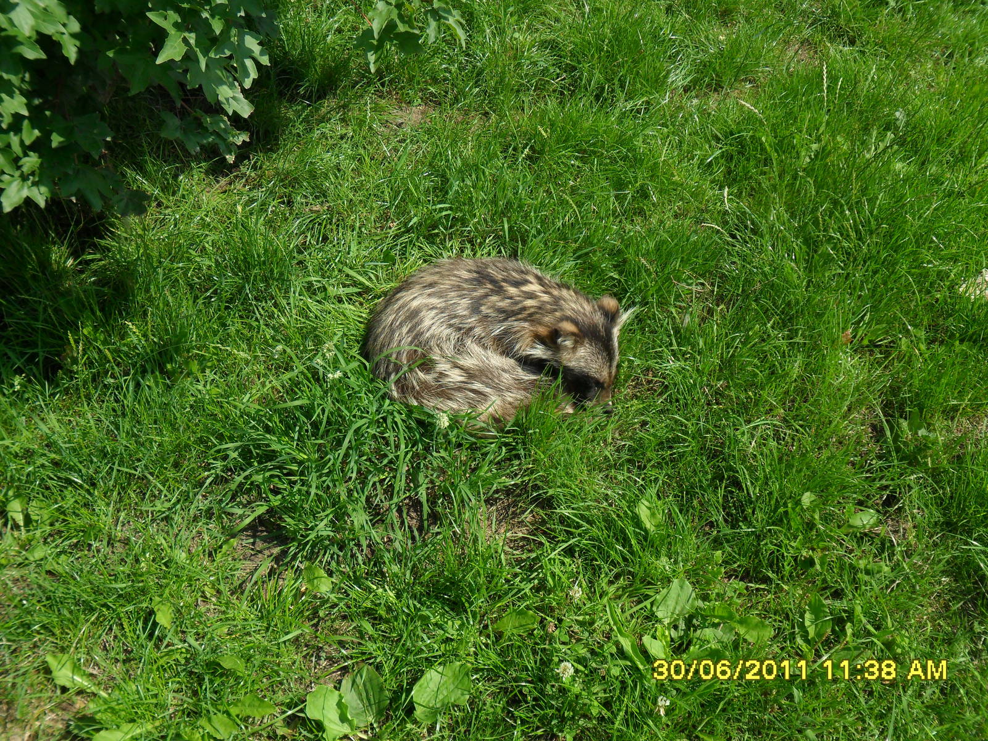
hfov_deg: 50.1
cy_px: 370
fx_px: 1056
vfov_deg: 38.7
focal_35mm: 37
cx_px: 494
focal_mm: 6.6
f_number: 4
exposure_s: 1/750
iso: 100
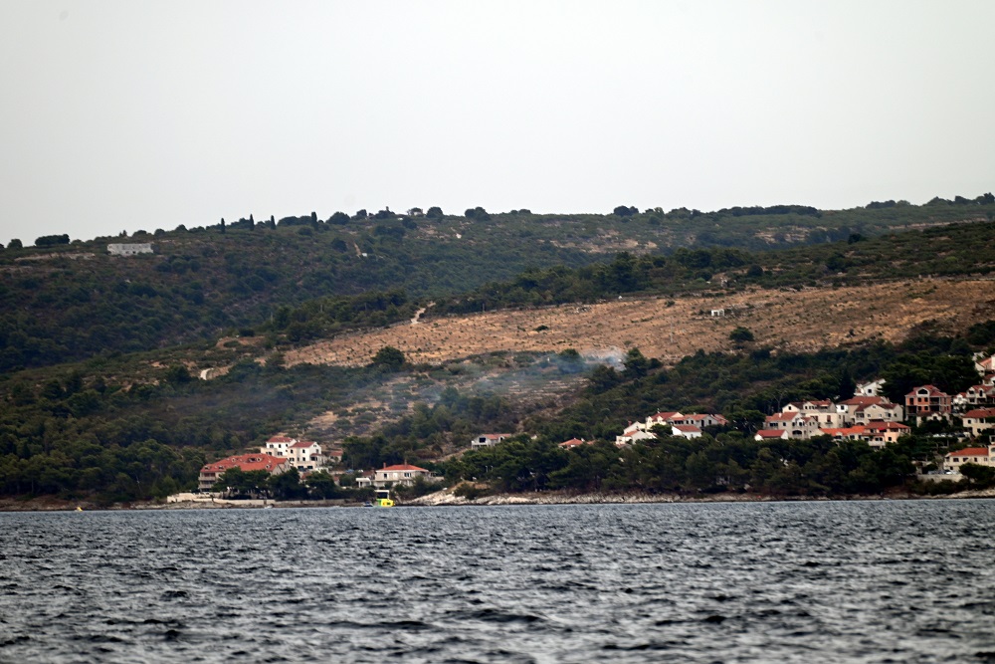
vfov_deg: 4.6
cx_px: 498
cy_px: 332
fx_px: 8292
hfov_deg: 6.9
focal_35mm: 300
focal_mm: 300
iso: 180
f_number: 5.6
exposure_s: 1/320
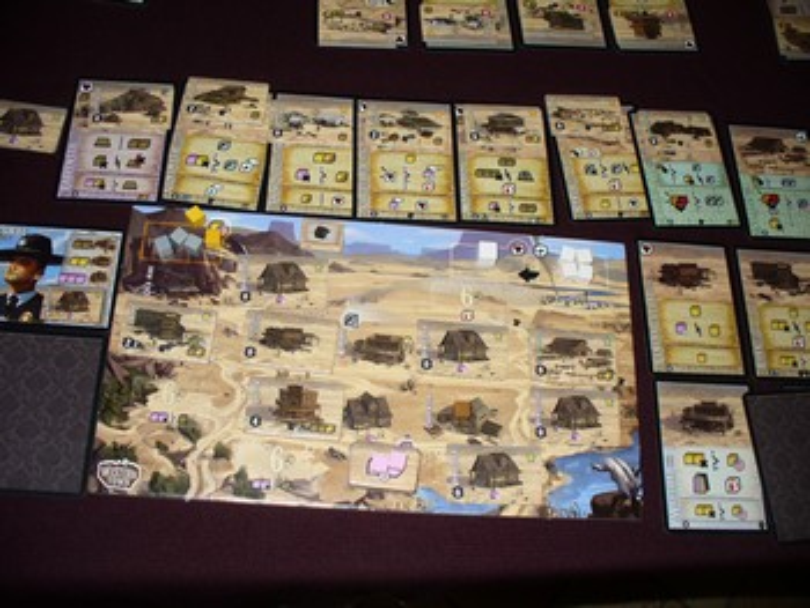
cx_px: 405
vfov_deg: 38.7
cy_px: 304
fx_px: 866
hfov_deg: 50.1
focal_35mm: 37
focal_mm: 6.1
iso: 80
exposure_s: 1/30
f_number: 2.8
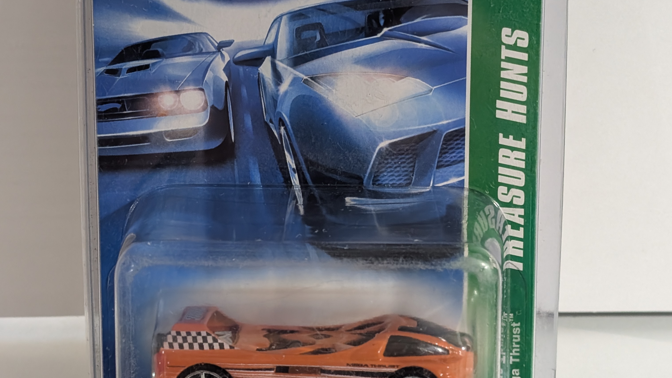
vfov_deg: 16.8
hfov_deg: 29.4
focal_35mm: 72
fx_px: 1283
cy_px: 195
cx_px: 333
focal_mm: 6.9
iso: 608
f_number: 1.68
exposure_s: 1/178
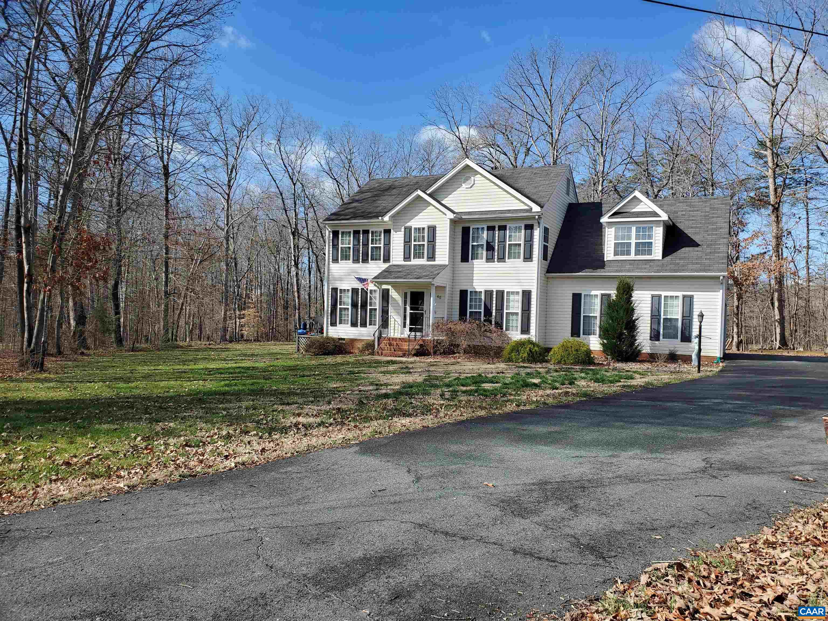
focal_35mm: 26
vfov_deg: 53.1
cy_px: 310
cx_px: 414
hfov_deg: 67.3
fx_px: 622
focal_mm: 4.3
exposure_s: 1/997
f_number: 2.4
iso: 50
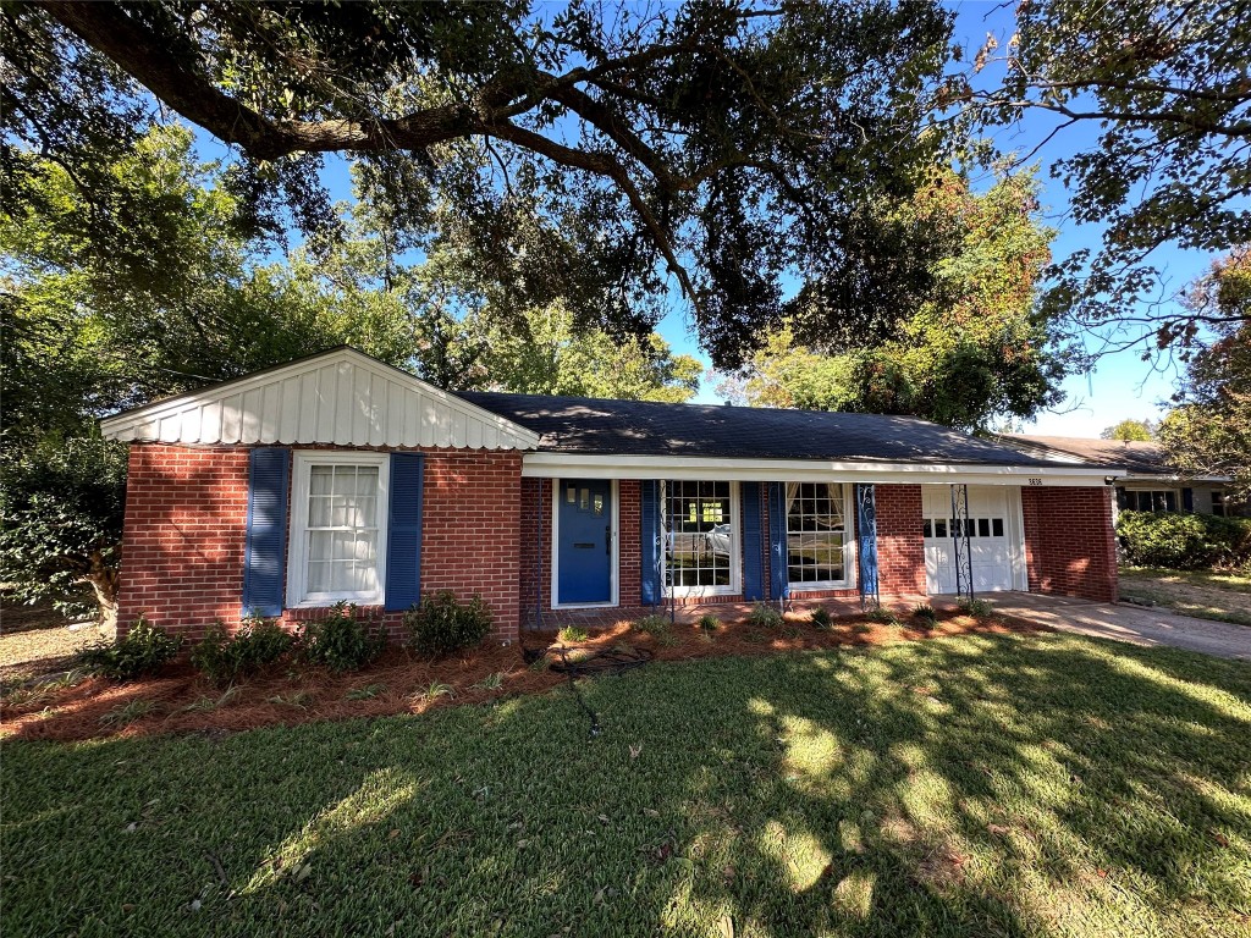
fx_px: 506
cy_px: 469
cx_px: 626
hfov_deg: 102.1
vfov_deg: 85.7
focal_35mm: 14
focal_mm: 2.22
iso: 40
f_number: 2.2
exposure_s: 1/198
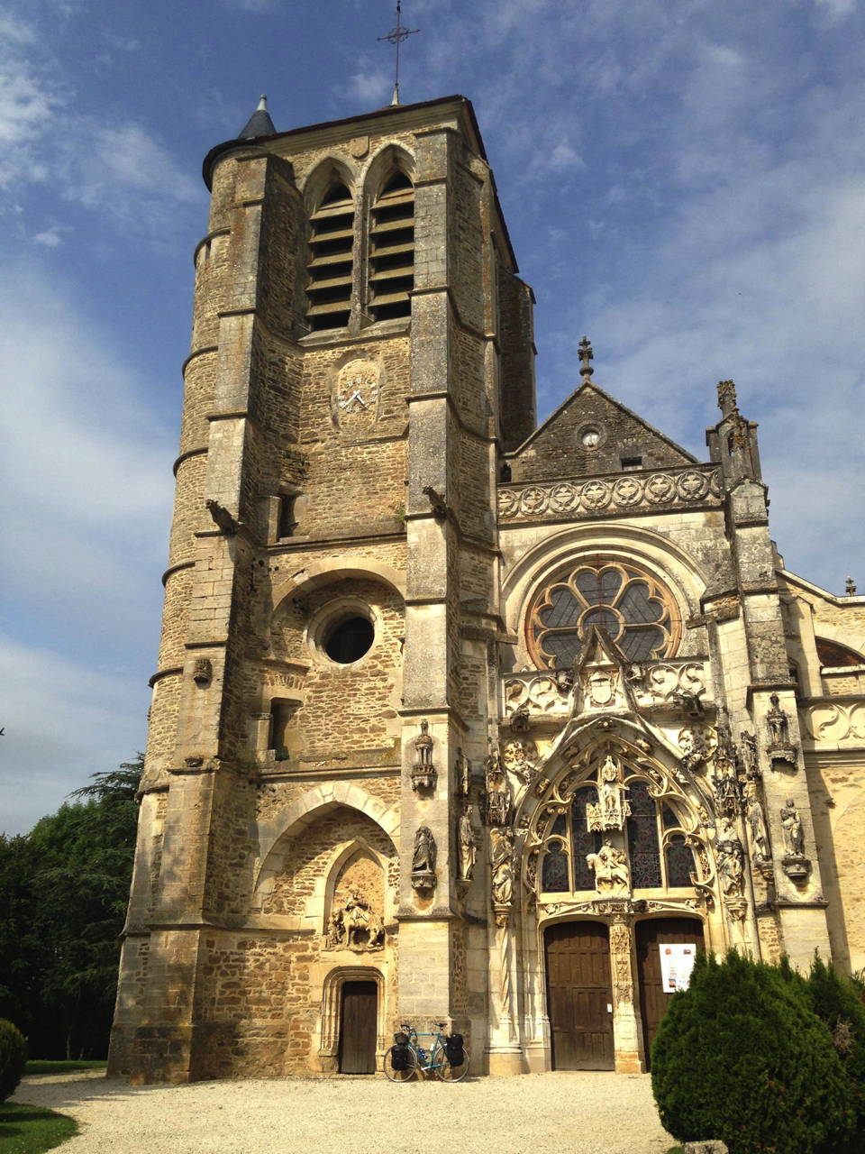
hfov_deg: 42.9
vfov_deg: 55.4
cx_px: 432
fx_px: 1099
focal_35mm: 33
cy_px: 577
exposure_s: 1/2008
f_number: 2.4
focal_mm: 4.12
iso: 50
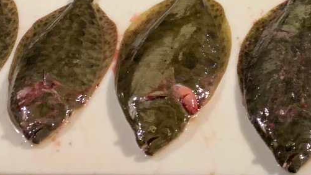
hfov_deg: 18.1
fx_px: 940
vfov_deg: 9.7
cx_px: 344
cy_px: -212
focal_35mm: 114
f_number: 1.8
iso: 250
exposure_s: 1/40
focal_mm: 4.25
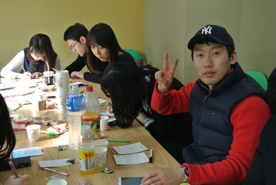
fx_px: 361
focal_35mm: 47
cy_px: 92
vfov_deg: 28.8
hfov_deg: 41.8
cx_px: 138
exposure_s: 1/60
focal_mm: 17.5
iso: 280
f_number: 4.5
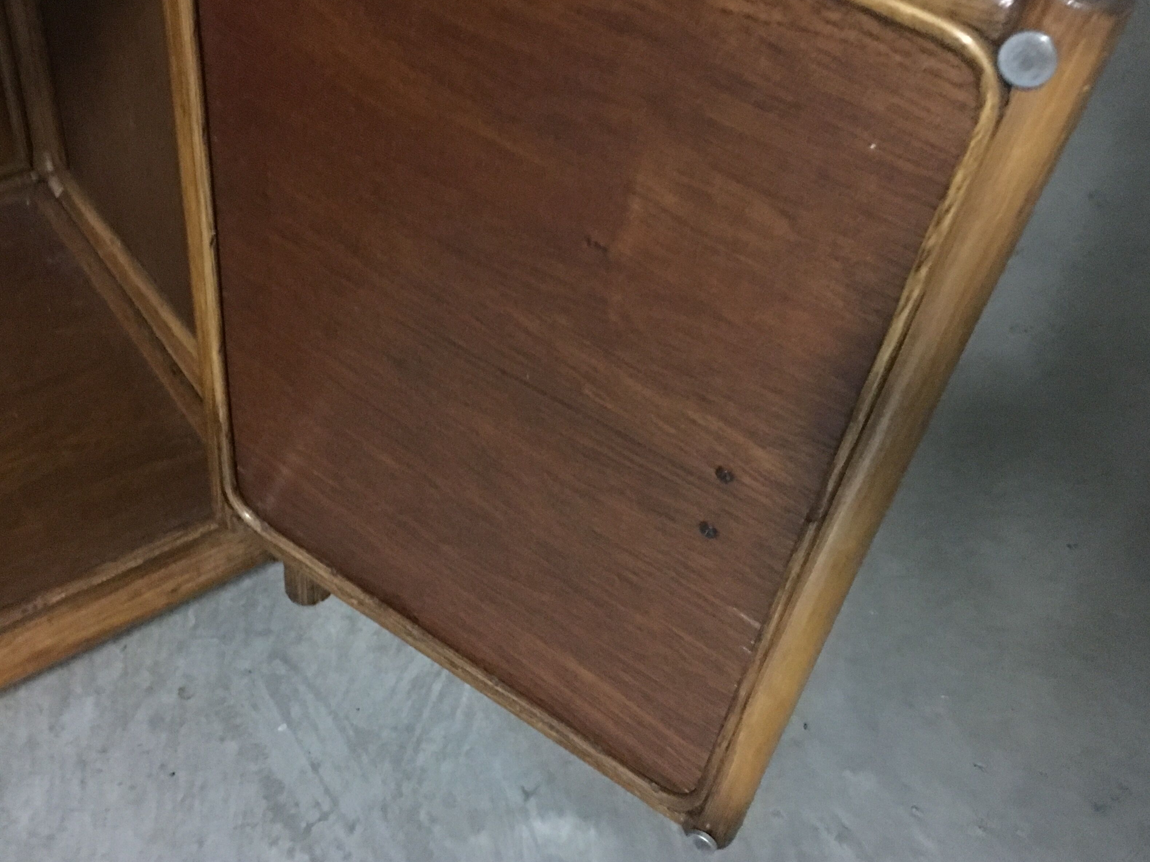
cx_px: 594
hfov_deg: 50.1
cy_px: 354
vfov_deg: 38.5
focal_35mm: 37
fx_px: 1229
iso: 250
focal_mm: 4.15
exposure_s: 1/4
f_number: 2.2
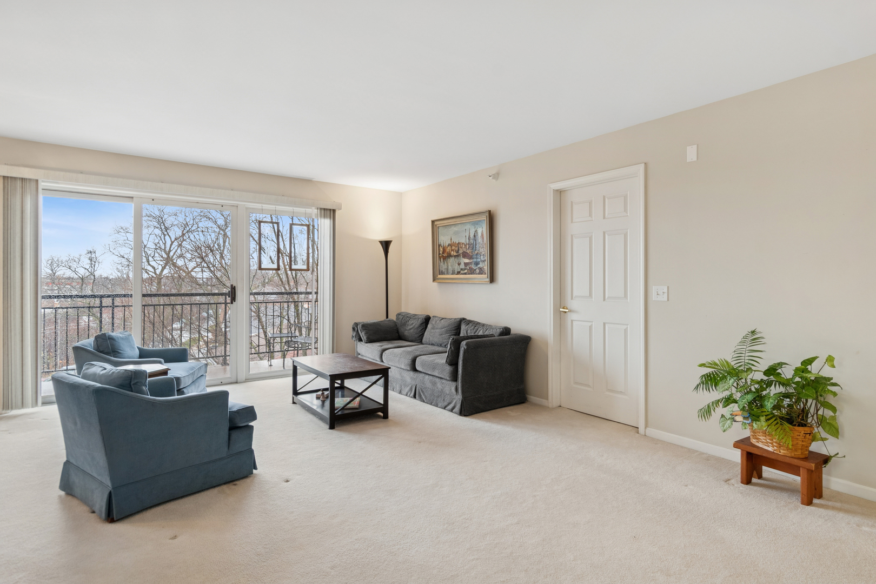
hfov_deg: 90.0
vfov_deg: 67.4
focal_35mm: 18
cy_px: 292
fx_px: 438
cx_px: 438
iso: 320
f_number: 8
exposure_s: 1/13
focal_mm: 12
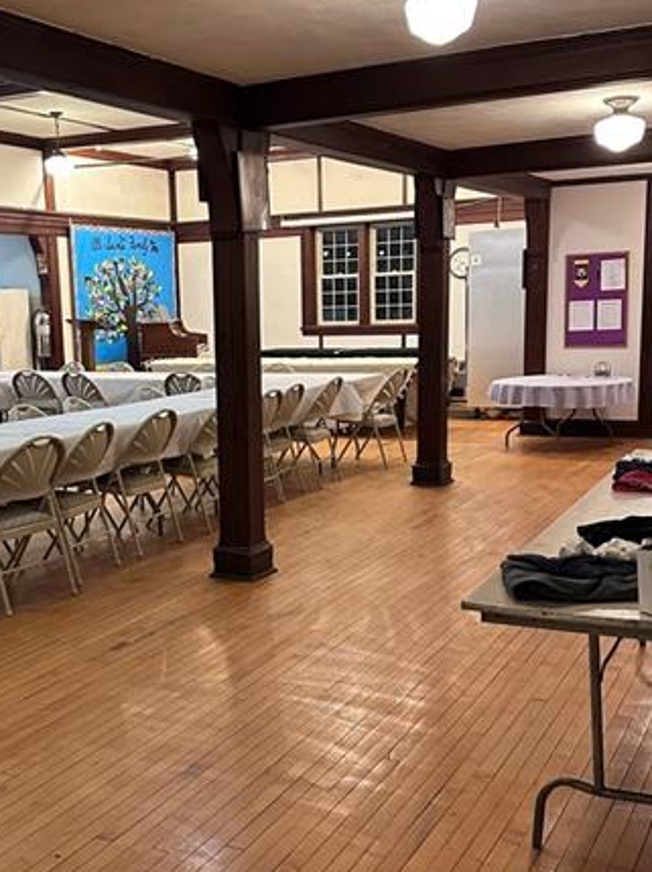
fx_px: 1082
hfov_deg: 33.3
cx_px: 232
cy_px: 474
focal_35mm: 43
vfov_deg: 43.8
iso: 640
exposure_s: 1/60
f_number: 1.78
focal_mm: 6.86
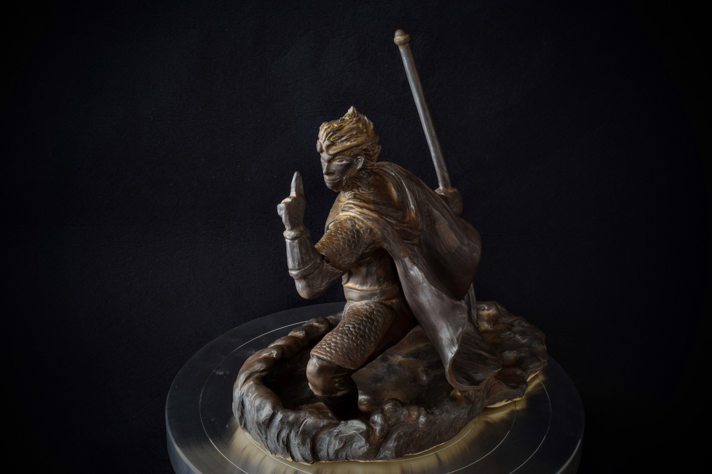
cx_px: 356
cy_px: 237
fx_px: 1483
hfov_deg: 27.0
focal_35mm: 75
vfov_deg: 18.2
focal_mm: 50
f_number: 16
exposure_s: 1/2
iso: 100
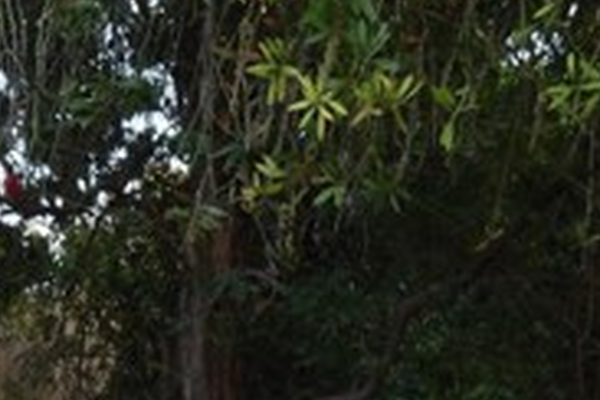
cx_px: 239
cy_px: 652
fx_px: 1050
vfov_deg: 18.3
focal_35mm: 63
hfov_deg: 31.8
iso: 320
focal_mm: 12
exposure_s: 1/3
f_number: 18
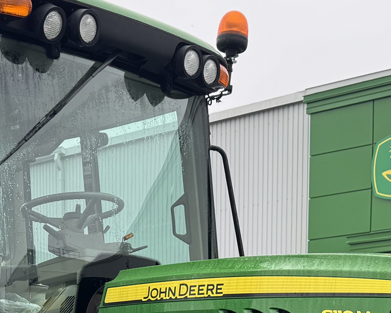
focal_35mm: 92
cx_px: 124
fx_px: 1065
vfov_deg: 15.5
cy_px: 464
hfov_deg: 20.7
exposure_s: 1/379
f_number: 1.78
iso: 80
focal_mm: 6.76
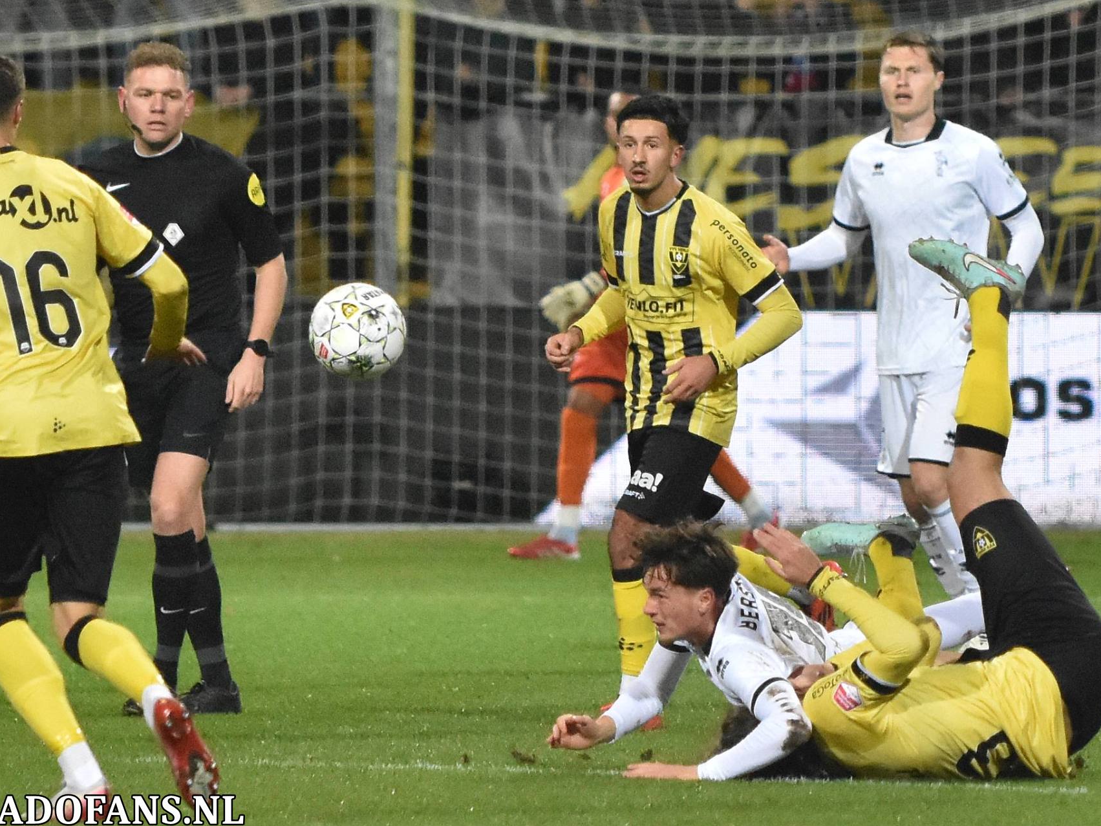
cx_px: 578
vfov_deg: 5.2
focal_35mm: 285
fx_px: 9050
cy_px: 413
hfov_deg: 7.0
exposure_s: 1/800
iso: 2500
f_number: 2.8
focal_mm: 175
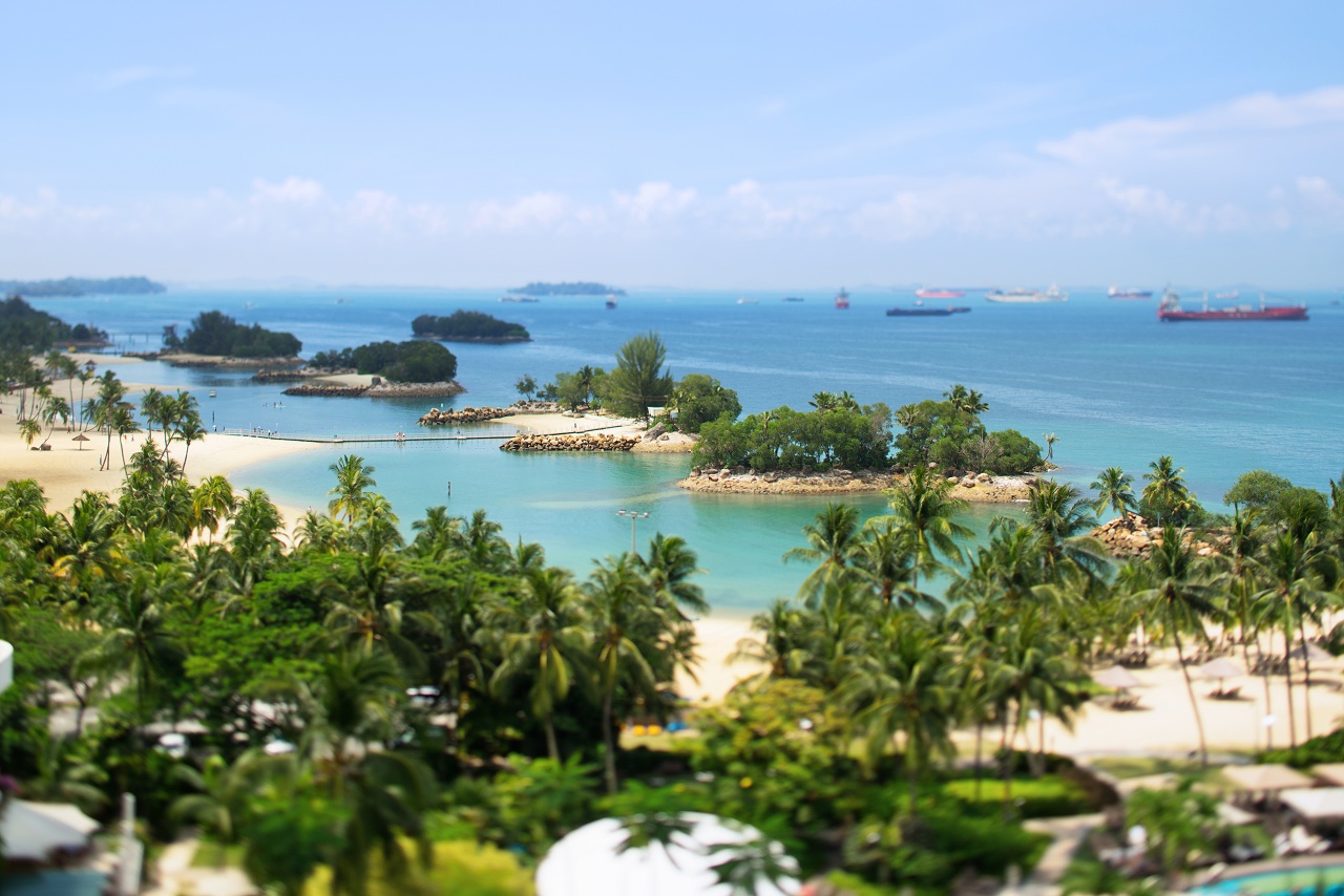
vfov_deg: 29.9
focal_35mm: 45
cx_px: 672
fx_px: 1680
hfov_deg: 43.6
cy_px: 448
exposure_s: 1/1000
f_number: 4
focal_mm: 45
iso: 100
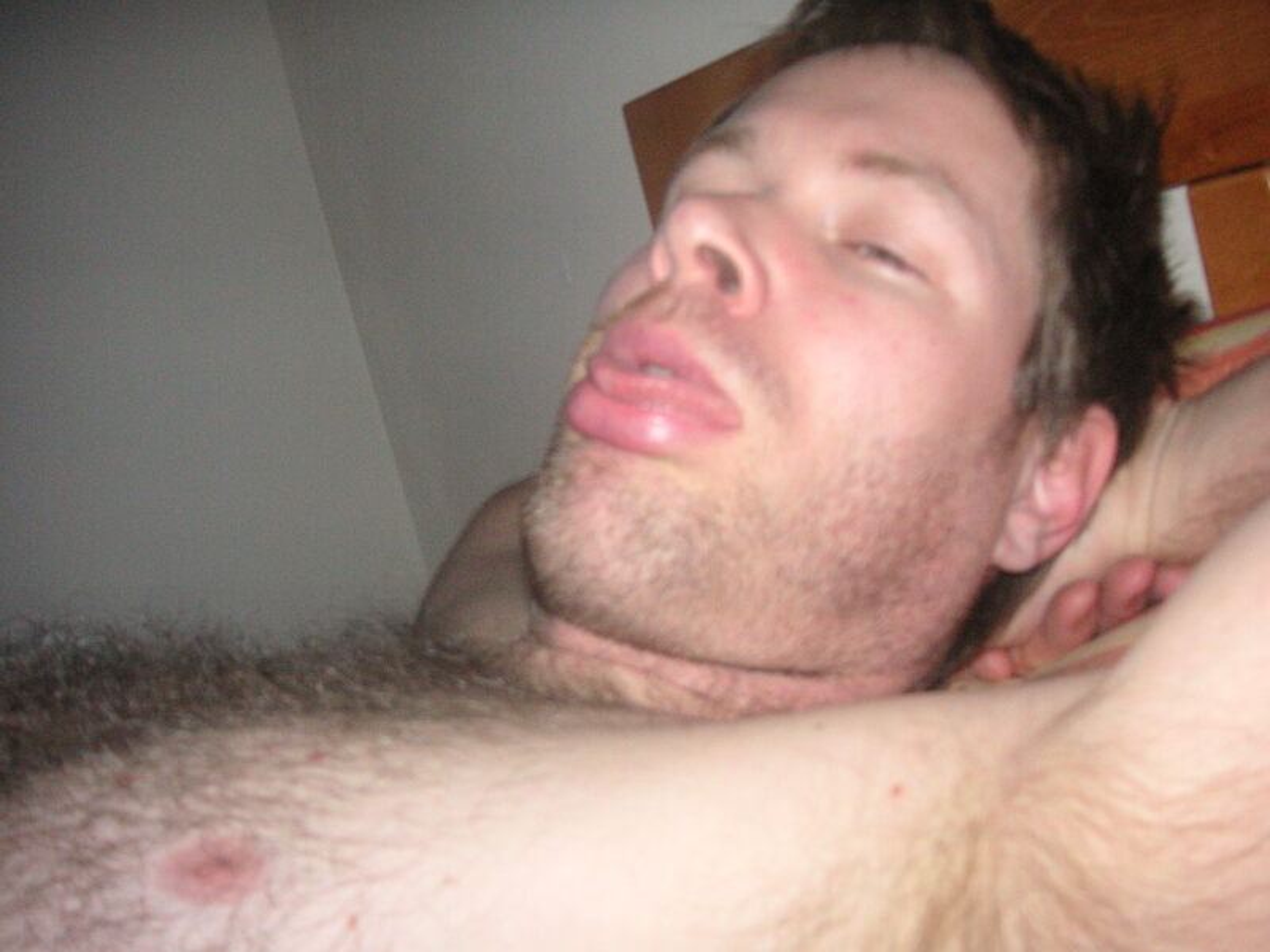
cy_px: 476
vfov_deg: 38.7
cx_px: 635
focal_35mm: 37
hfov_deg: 50.1
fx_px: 1357
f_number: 2.8
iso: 160
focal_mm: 6.1
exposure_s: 1/45
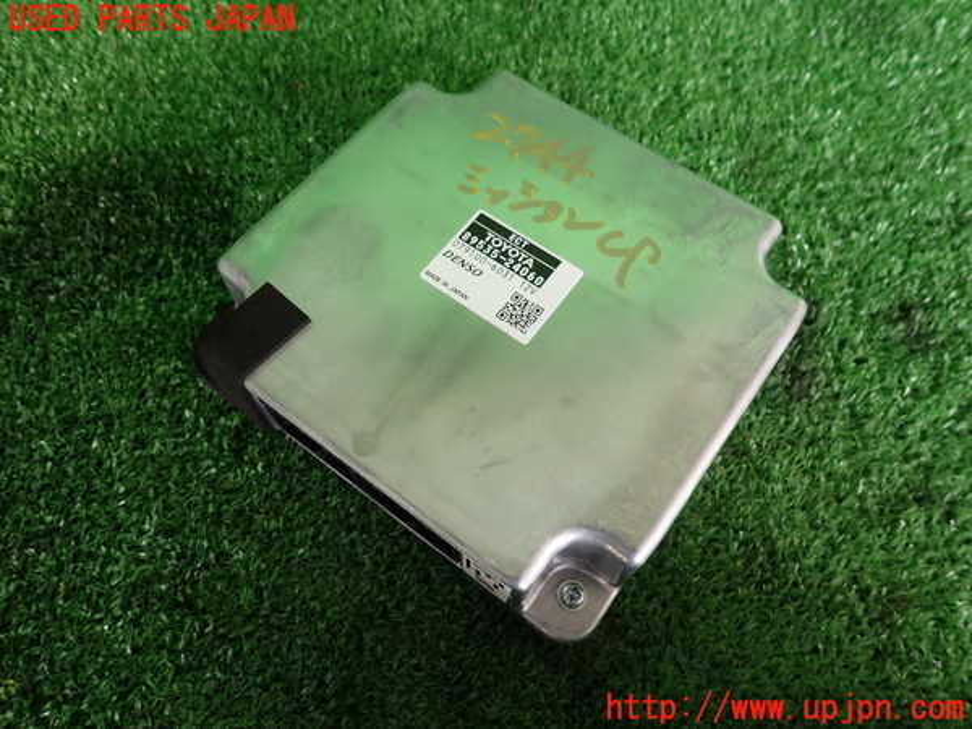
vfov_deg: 54.9
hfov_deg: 69.4
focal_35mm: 25
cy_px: 364
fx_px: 702
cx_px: 486
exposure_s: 1/60
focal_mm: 4.5
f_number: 2
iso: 125
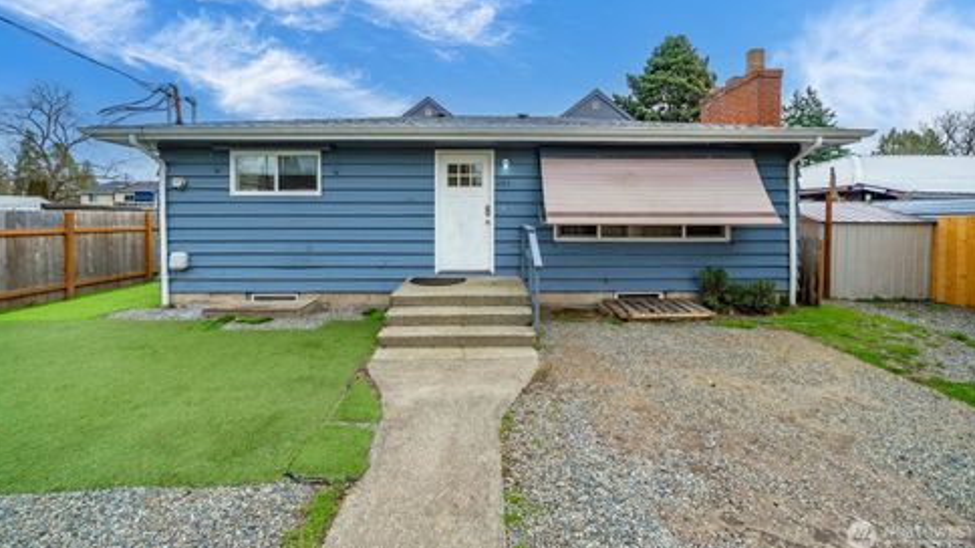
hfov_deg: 110.8
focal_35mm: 13
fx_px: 336
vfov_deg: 77.6
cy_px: 222
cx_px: 488
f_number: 7.1
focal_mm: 12
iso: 80
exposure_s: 1/60
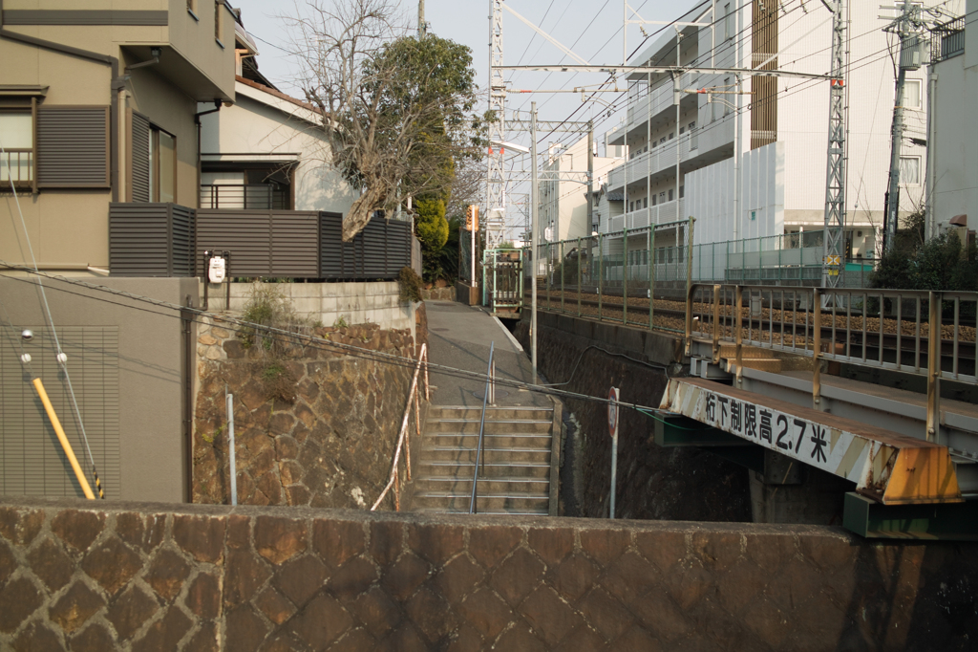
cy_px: 326
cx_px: 489
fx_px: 1113
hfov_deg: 47.4
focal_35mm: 41
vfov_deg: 32.6
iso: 100
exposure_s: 1/800
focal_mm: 24.2
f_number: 2.8
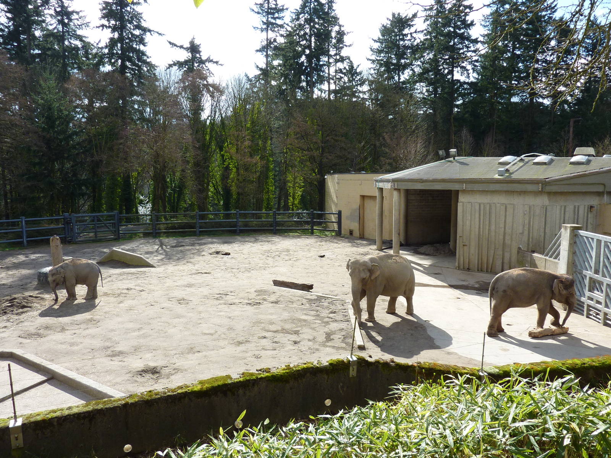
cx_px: 306
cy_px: 229
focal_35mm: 25
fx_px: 441
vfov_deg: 54.9
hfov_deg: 69.4
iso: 100
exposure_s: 1/500
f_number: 3.3
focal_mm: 4.1
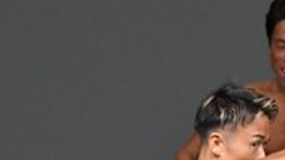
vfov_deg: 0.8
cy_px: 353
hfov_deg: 1.5
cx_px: 265
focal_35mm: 1469
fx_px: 11090
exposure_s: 1/400
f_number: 5.6
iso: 5000
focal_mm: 230
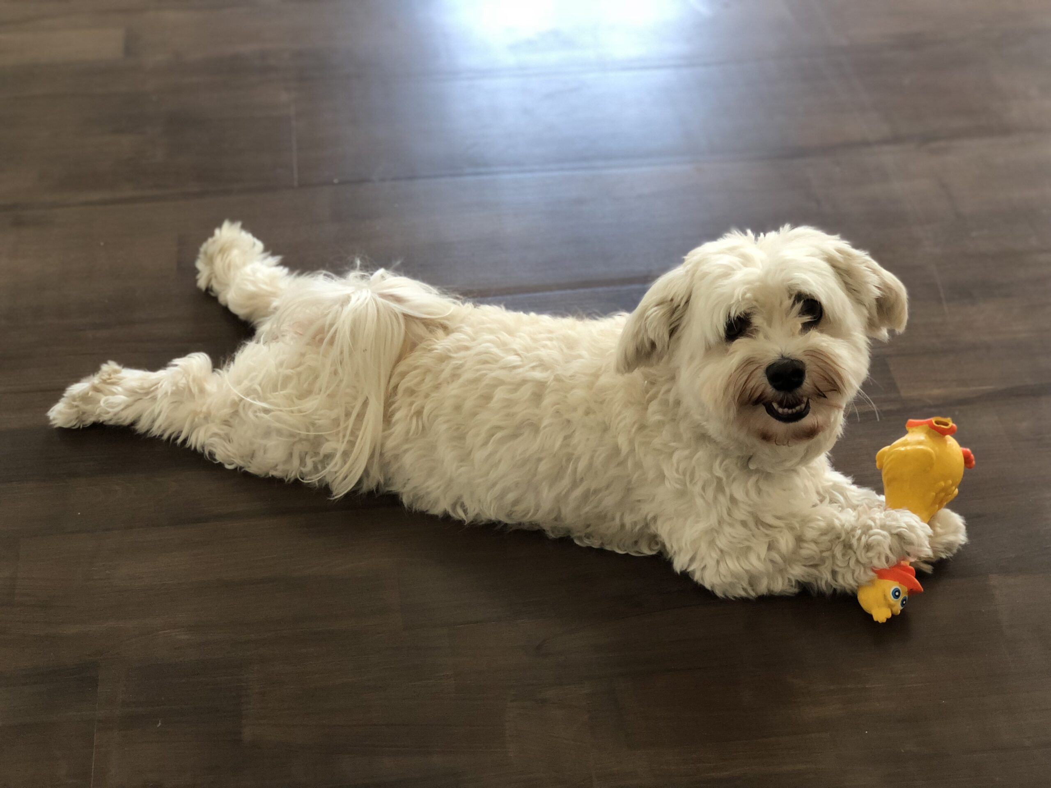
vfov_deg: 28.0
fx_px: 1579
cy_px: 394
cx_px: 526
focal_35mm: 52
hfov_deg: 36.8
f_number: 2.4
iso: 100
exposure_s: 1/40
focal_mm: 6
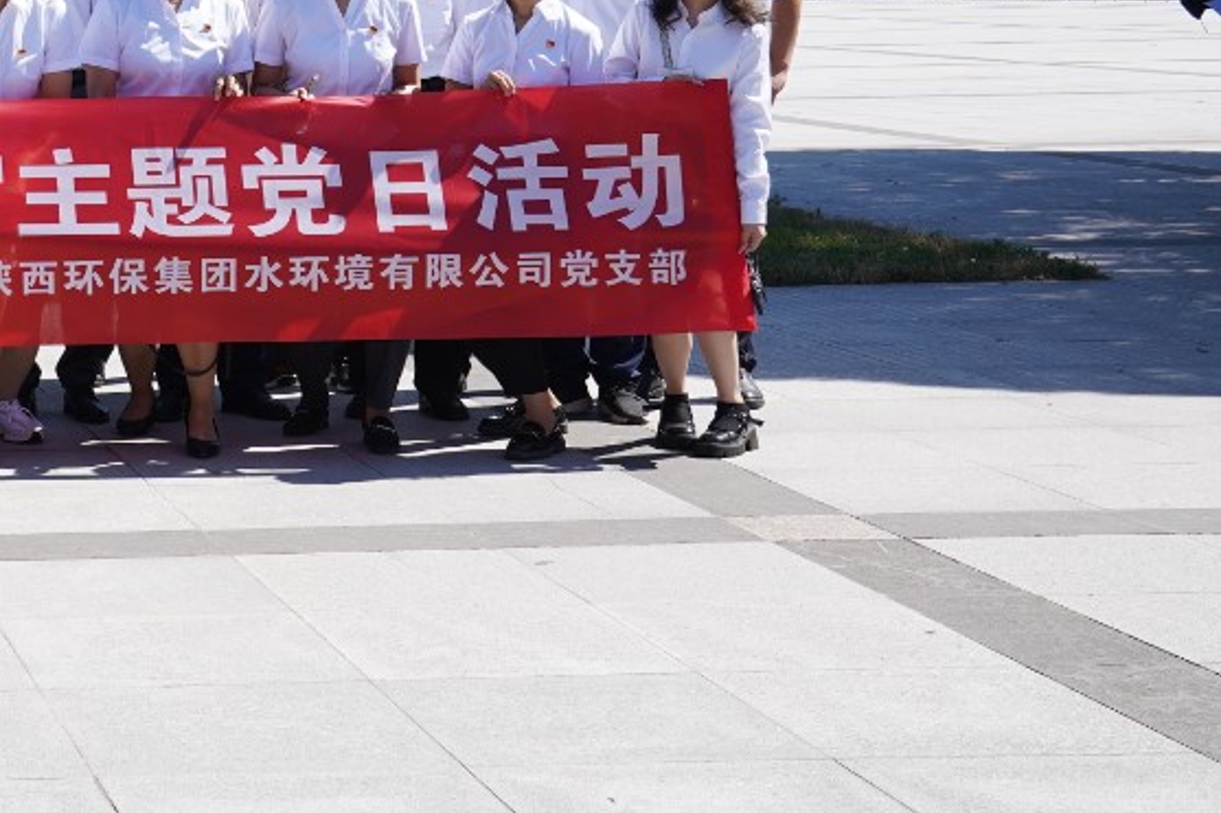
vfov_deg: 14.9
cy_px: -140
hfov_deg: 20.7
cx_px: -386
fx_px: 3018
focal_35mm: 89
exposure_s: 1/200
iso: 100
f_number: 7.1
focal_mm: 31
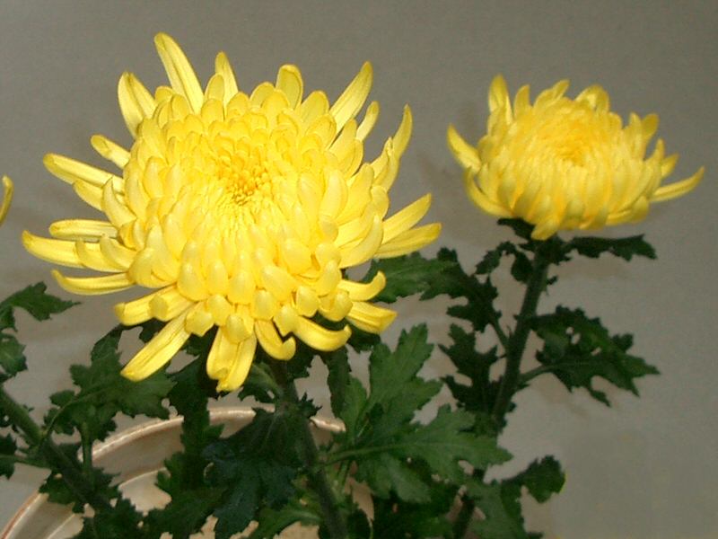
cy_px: 270
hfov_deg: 52.6
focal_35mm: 35
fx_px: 726
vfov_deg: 40.7
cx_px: 359
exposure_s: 1/40
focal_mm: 5.8
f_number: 2.6
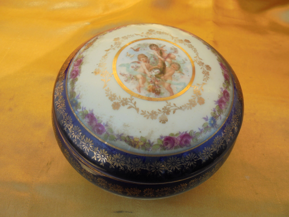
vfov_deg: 53.1
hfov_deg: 67.3
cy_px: 108
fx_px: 217
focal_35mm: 26
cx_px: 144
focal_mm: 4.6
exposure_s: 1/1000
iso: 100
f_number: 3.5
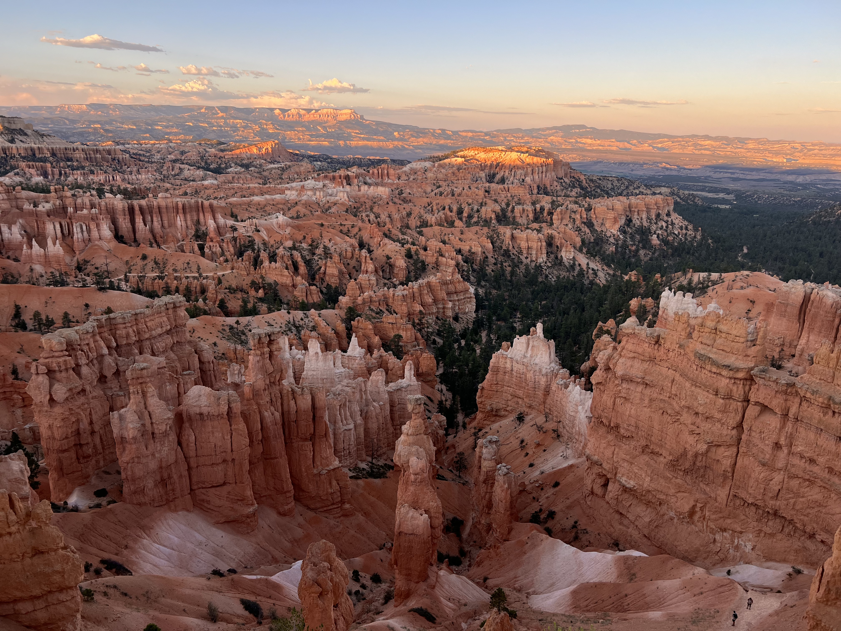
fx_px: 632
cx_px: 420
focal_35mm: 26
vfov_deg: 53.1
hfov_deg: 67.3
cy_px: 316
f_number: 1.5
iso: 50
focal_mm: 5.7
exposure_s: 1/808
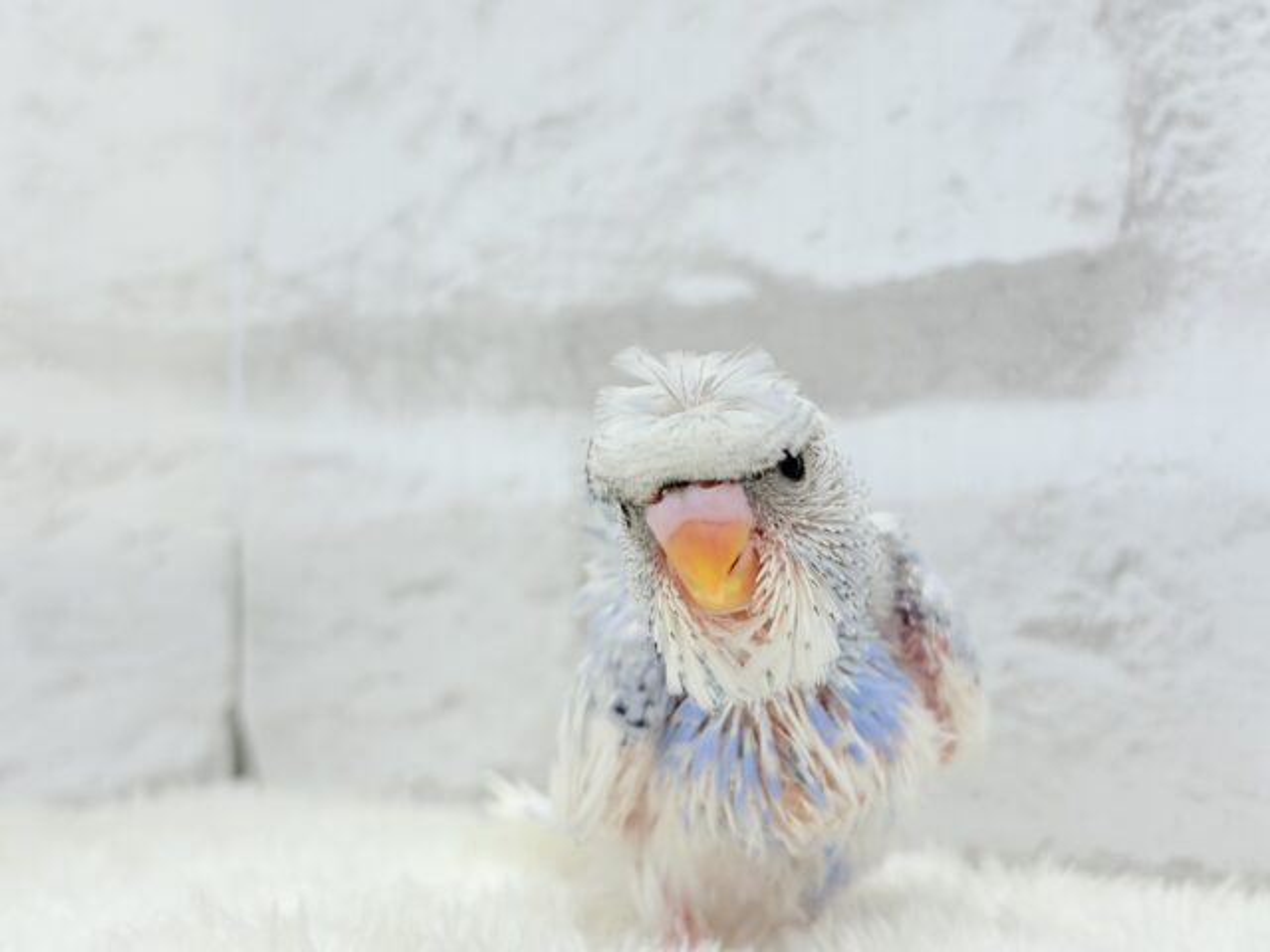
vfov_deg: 28.0
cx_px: 635
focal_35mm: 52
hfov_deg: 36.8
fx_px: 1908
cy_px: 476
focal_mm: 5.96
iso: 64
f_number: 1.6
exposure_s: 1/100
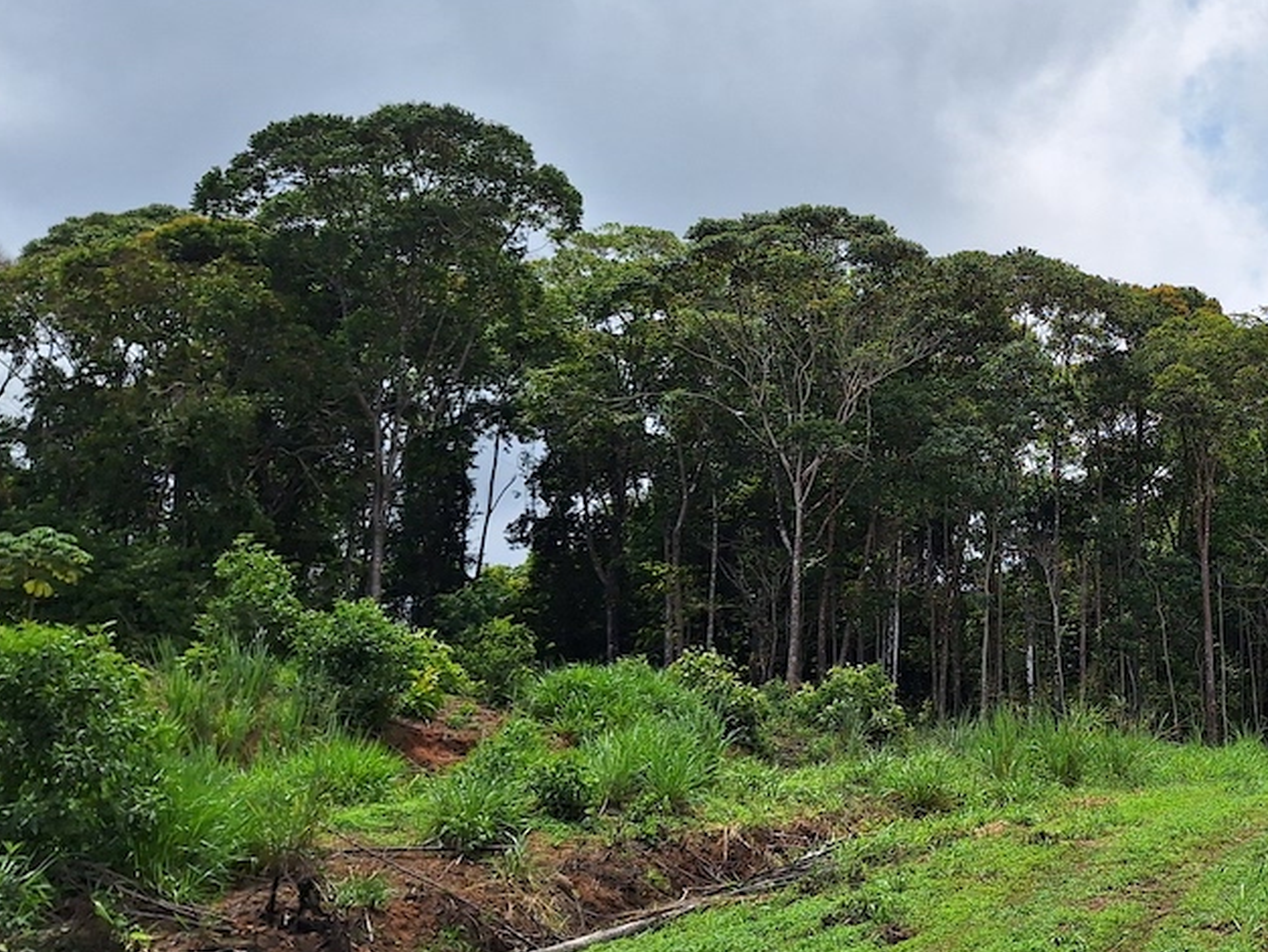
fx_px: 1722
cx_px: 1140
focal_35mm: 47
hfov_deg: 37.7
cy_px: 365
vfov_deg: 30.8
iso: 40
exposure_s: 1/6536
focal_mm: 5.54
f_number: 1.8
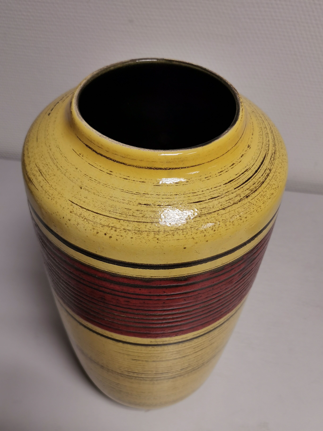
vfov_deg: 51.4
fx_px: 448
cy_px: 216
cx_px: 162
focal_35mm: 36
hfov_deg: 39.7
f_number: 1.8
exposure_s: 1/69
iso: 50
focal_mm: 5.58
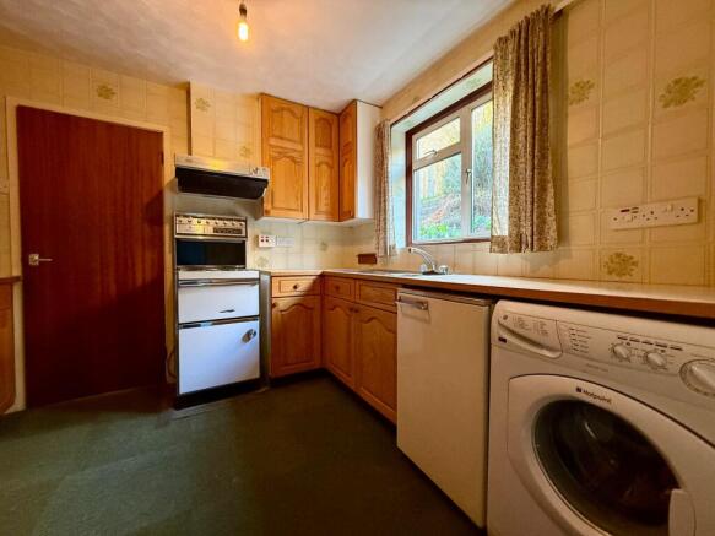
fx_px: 289
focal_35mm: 14
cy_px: 268
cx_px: 358
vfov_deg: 85.7
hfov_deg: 102.1
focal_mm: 2.22
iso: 500
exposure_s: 1/50
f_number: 2.2
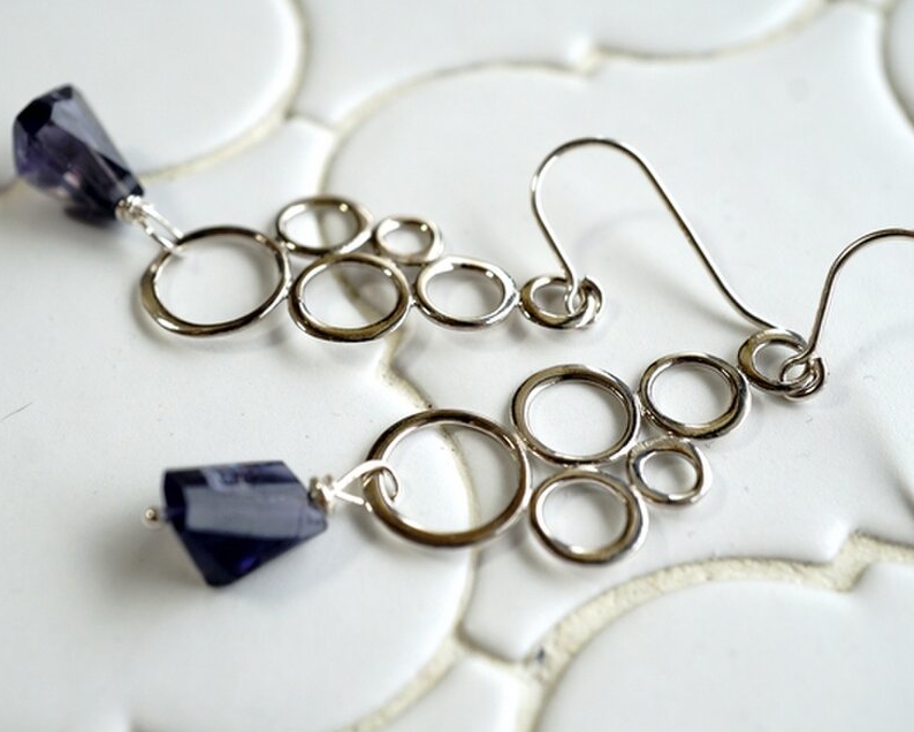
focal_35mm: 51
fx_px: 1380
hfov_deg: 36.5
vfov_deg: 29.7
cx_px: 379
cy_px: 367
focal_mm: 30
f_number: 6.3
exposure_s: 1/60
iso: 800
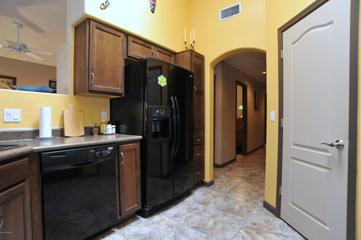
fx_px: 180
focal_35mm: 18
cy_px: 120
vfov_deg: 67.3
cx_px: 180
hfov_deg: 90.0
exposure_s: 1/30
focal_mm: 18
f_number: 6.3
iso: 1000
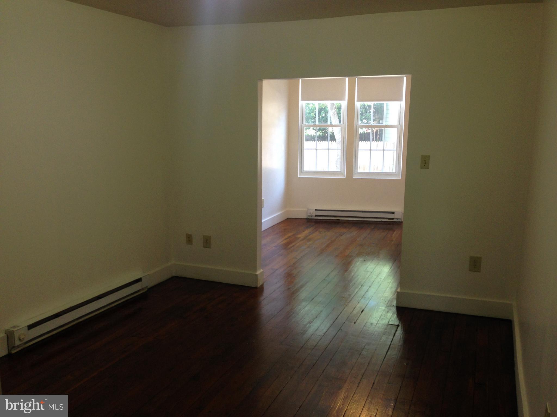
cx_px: 278
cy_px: 208
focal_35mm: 33
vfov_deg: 42.9
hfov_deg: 55.4
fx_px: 531
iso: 80
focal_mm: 4.12
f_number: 2.4
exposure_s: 1/20
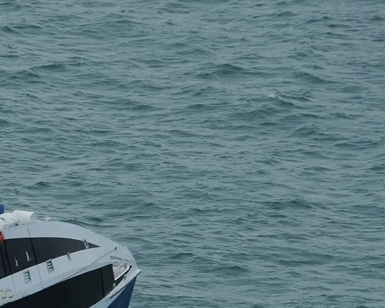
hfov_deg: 3.2
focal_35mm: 596
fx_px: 6791
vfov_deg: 2.6
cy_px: 328
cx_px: -214
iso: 400
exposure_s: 1/1000
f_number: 10
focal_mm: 185
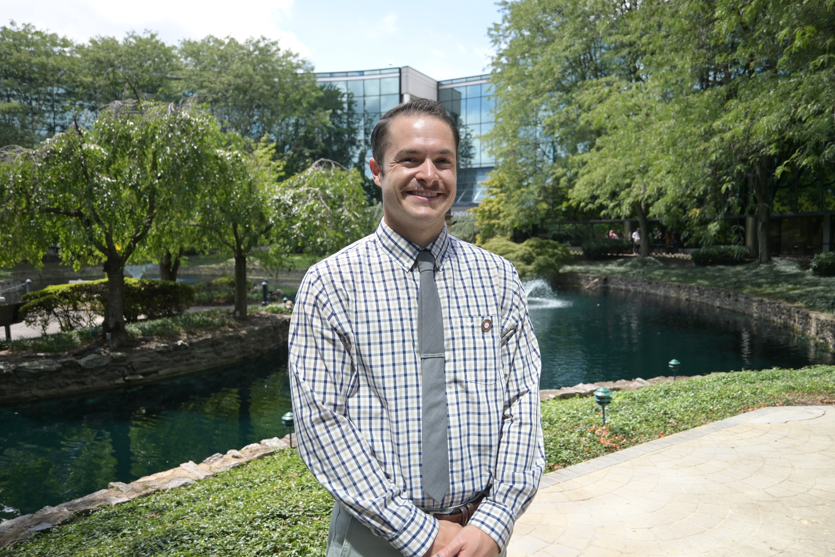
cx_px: 418
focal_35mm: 26
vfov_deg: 50.4
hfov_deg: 70.4
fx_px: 591
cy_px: 278
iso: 200
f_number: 3.5
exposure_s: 1/1000
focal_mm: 17
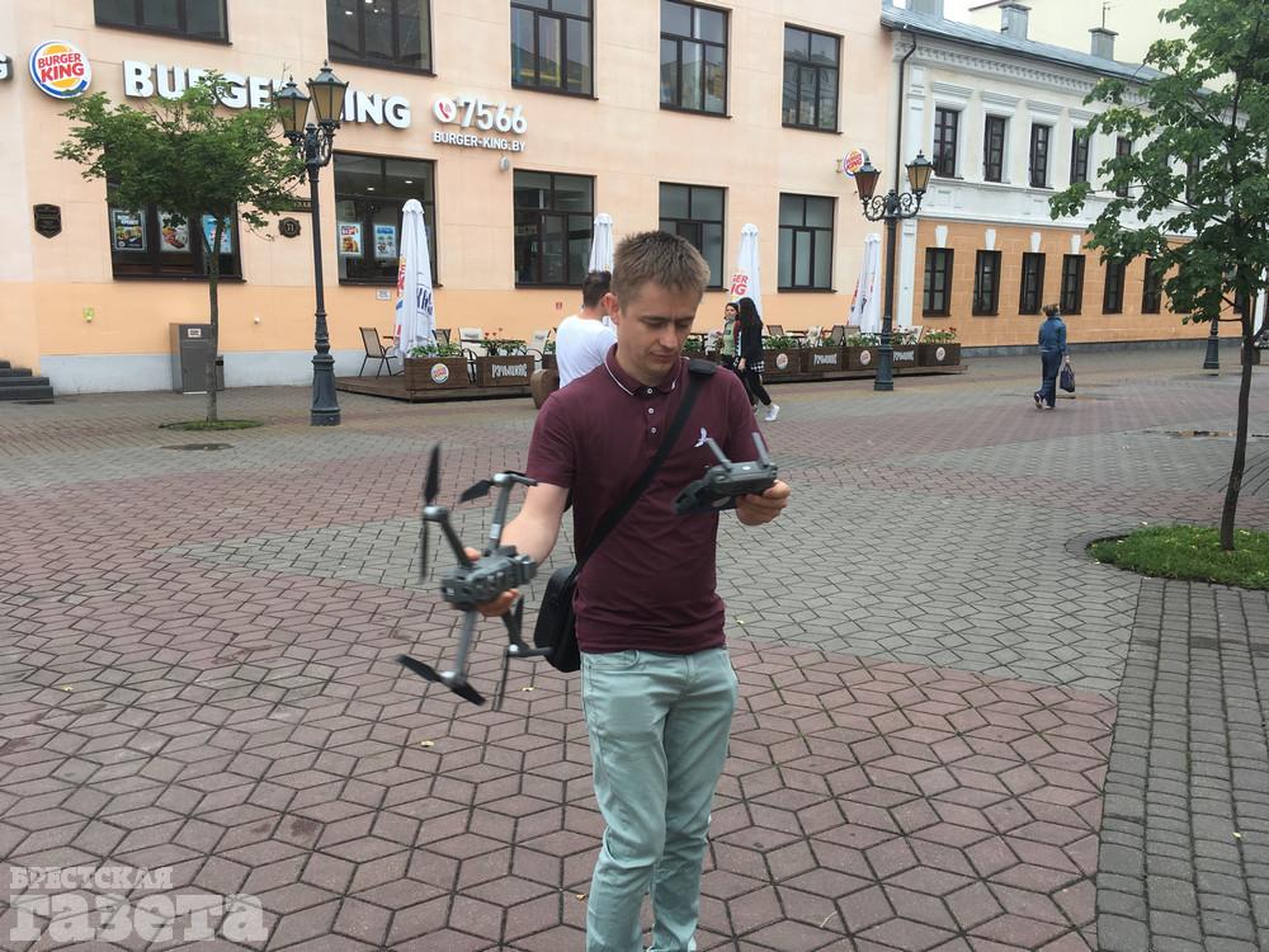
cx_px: 634
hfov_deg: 61.7
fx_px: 1063
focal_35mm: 29
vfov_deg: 48.2
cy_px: 476
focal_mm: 4.15
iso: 25
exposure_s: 1/137
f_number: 2.2
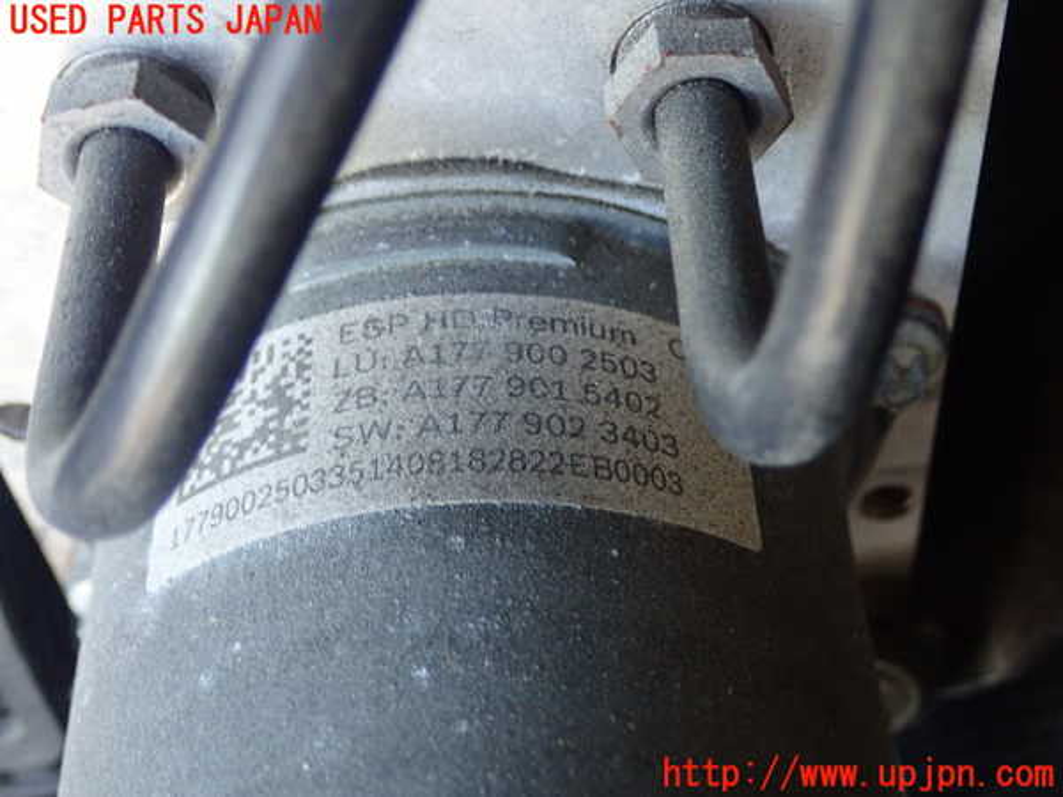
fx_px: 1628
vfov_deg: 27.5
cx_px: 532
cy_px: 398
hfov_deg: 36.2
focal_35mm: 53
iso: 800
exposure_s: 1/15
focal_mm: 9.61
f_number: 3.4
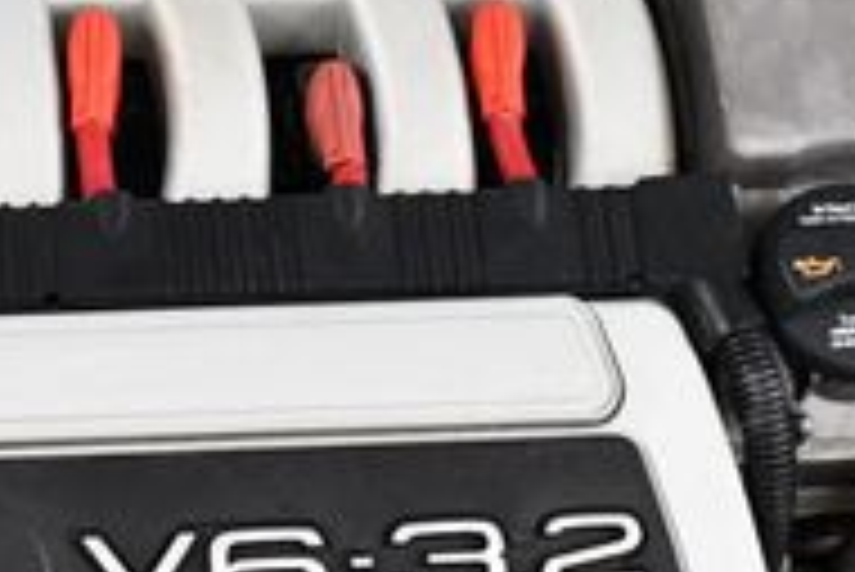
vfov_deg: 11.3
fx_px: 2876
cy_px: 140
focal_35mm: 121
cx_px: 130
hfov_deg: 16.7
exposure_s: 1/125
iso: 1600
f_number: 3.5
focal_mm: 18
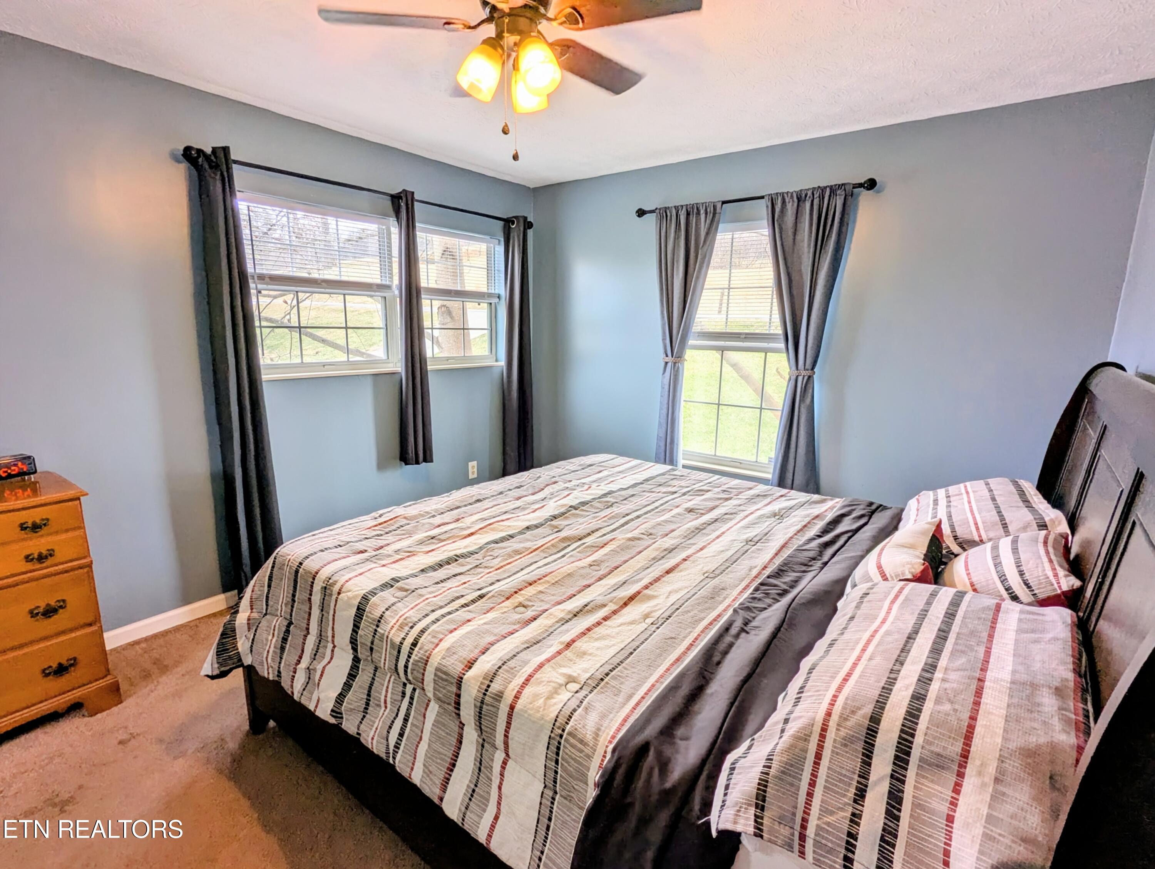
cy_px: 434
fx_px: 535
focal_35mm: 16
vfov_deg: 78.2
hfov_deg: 94.4
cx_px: 578
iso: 67
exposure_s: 1/120
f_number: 2.2
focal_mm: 2.35
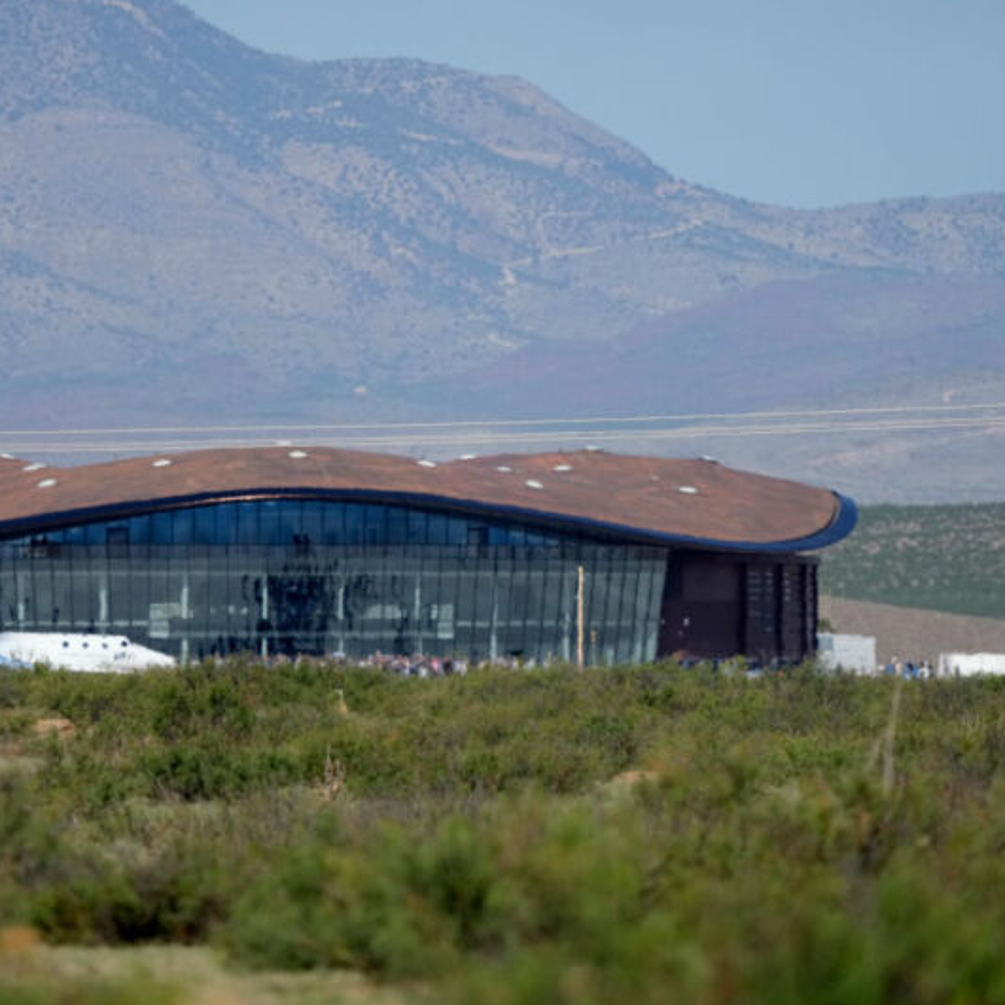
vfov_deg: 2.3
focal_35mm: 768
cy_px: 503
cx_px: 361
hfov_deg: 2.3
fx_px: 25226
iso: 800
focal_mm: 600
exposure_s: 1/4000
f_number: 6.3
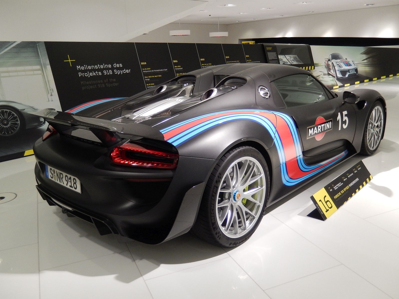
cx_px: 200
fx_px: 369
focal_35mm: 32
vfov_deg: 44.2
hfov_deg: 56.8
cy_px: 150
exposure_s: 1/30
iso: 360
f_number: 3.8
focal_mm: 5.7
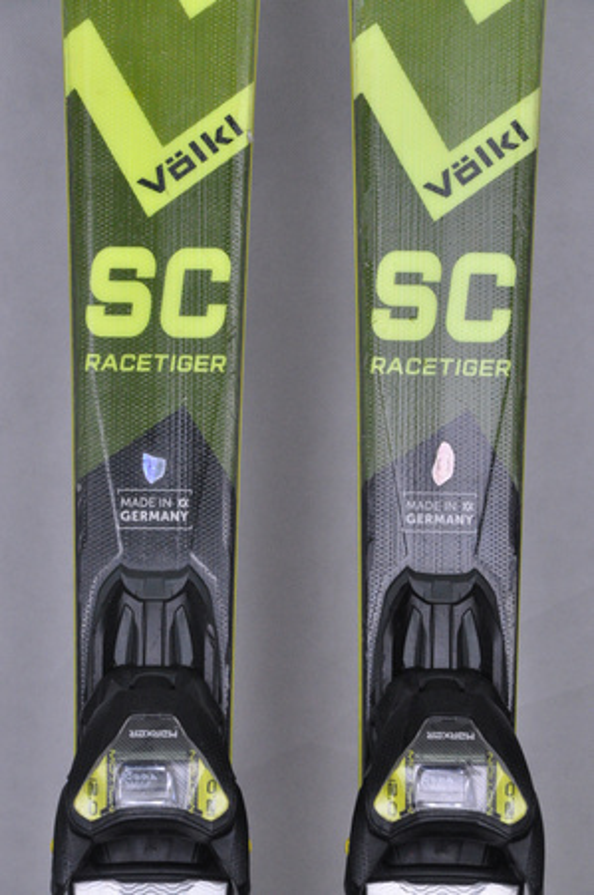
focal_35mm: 158
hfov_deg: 8.7
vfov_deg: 13.1
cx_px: 297
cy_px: 448
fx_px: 3907
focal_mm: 105
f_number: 9.5
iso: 3200
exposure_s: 1/125
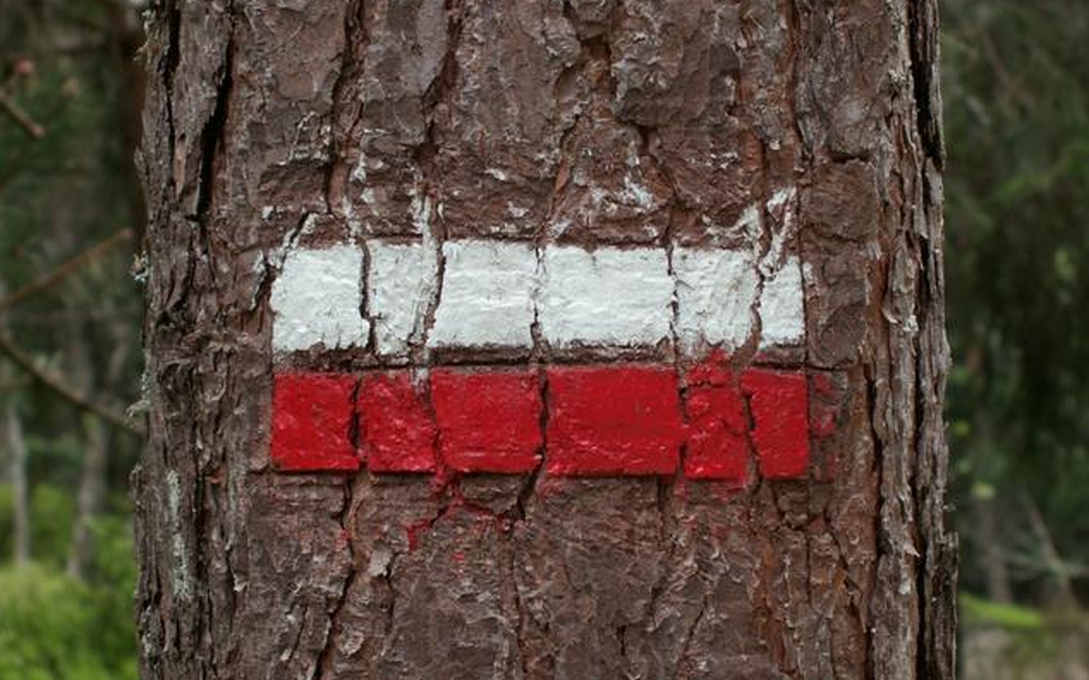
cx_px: 546
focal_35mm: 92
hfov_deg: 22.6
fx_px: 2730
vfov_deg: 14.2
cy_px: 319
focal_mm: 14.31
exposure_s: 1/60
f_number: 3.5
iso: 50
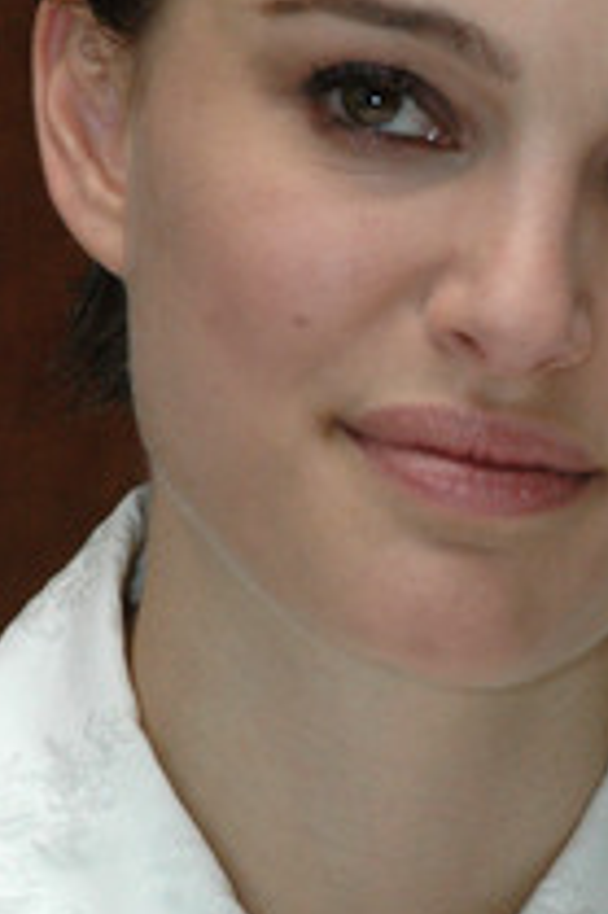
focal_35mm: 445
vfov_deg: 4.6
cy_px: 402
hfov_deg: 3.1
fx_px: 11290
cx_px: 507
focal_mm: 155
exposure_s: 1/500
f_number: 7.1
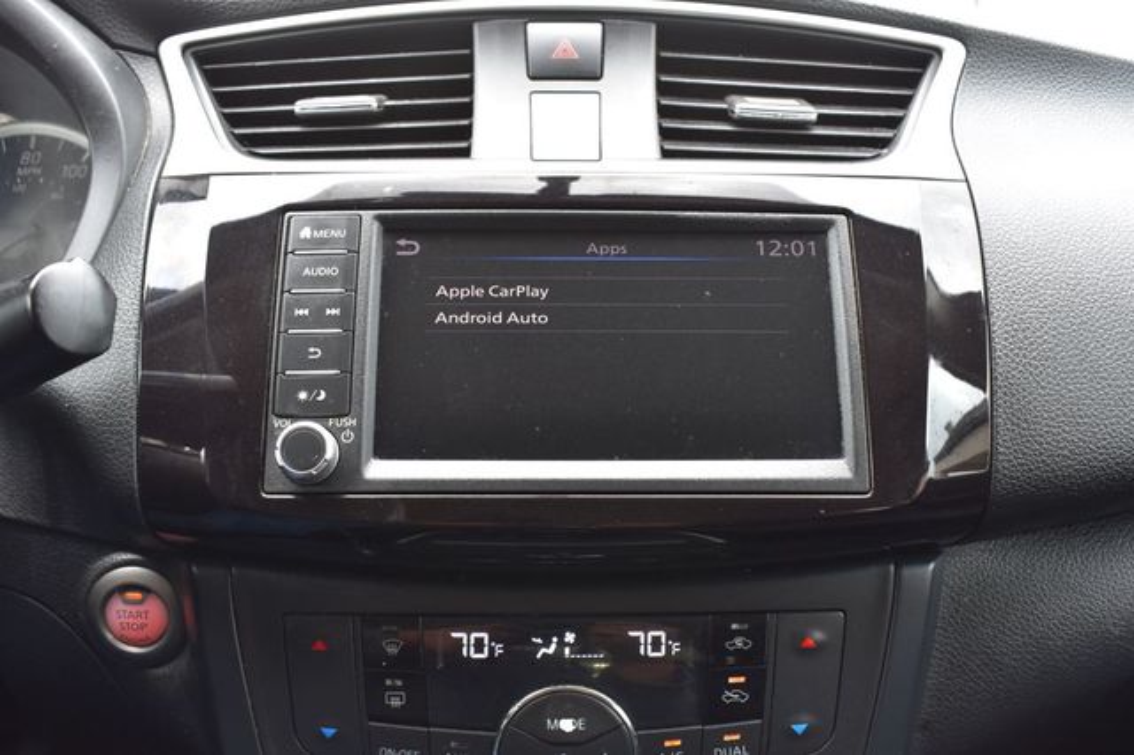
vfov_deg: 39.9
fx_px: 1039
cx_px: 567
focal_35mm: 33
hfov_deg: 57.2
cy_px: 378
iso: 400
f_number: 7.1
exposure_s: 1/30
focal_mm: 22
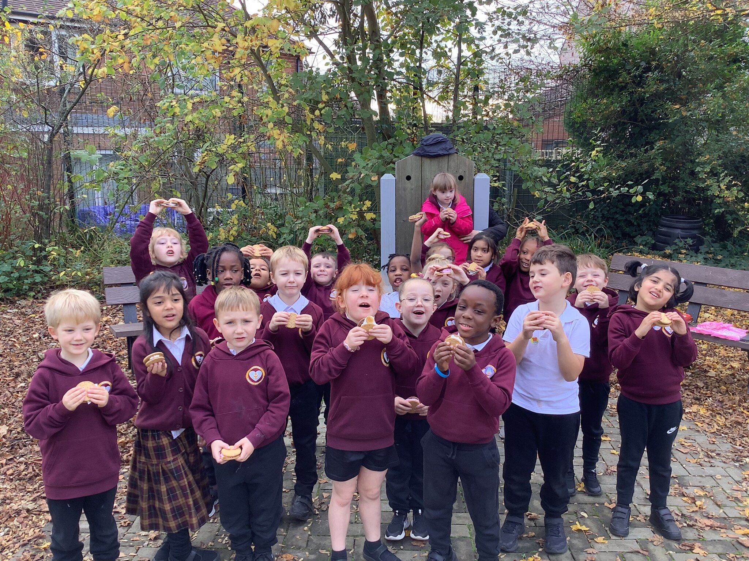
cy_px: 280
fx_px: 671
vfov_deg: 45.4
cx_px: 374
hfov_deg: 58.4
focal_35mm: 31
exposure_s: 1/100
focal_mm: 3.3
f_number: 2.4
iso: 32
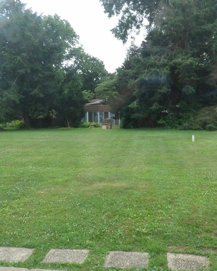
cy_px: 136
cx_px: 119
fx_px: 257
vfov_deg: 55.7
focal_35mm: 32
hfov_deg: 45.7
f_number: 7.4
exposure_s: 1/60
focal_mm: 4.3
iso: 106
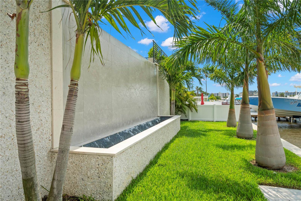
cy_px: 100
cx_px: 150
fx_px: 184
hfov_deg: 78.6
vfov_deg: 57.2
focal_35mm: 22
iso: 500
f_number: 8
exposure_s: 1/1000
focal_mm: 22
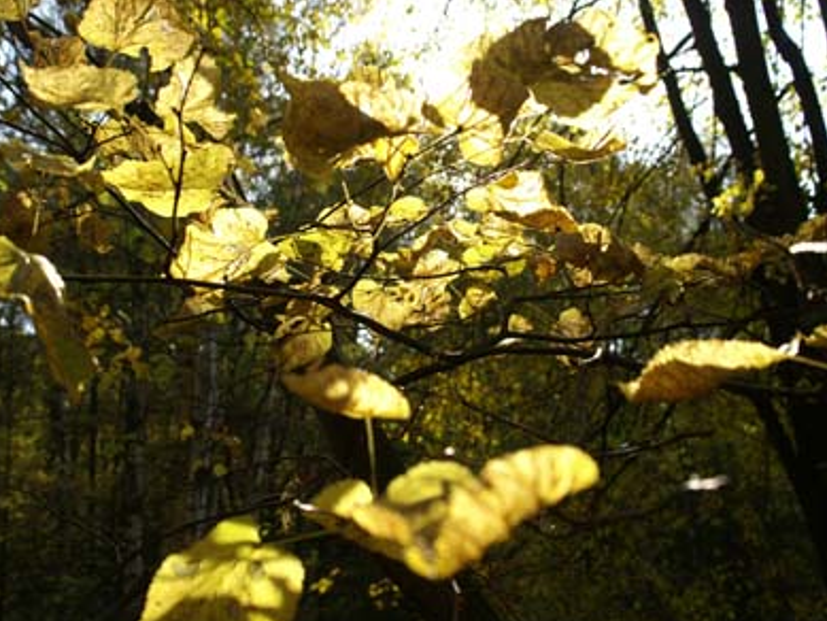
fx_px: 956
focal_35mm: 40
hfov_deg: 46.7
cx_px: 355
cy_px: 316
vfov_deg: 36.0
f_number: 6.3
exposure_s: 1/160
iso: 100
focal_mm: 24
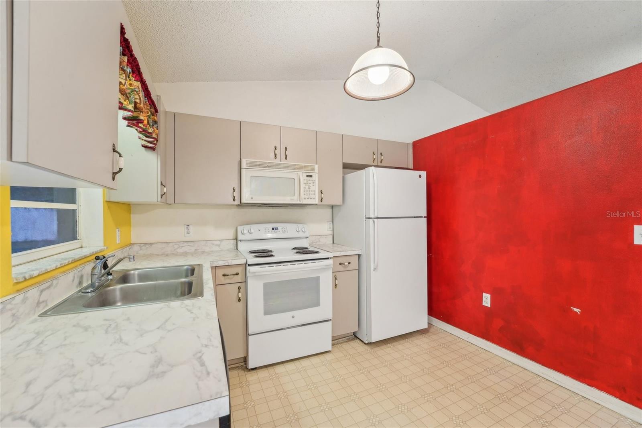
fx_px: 250
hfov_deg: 104.3
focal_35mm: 14
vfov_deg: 81.2
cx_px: 321
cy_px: 214
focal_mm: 14
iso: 400
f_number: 8
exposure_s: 1/5
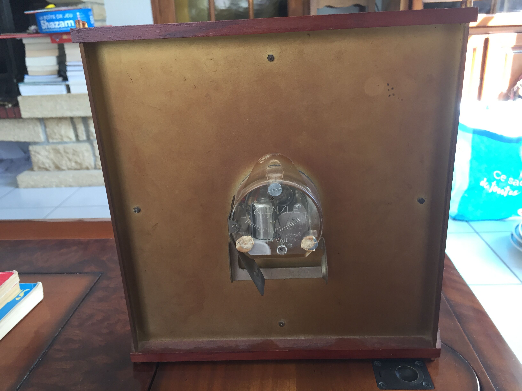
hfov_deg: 61.7
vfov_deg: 48.2
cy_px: 196
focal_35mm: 29
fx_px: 437
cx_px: 261
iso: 40
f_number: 2.2
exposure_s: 1/33
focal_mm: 4.15
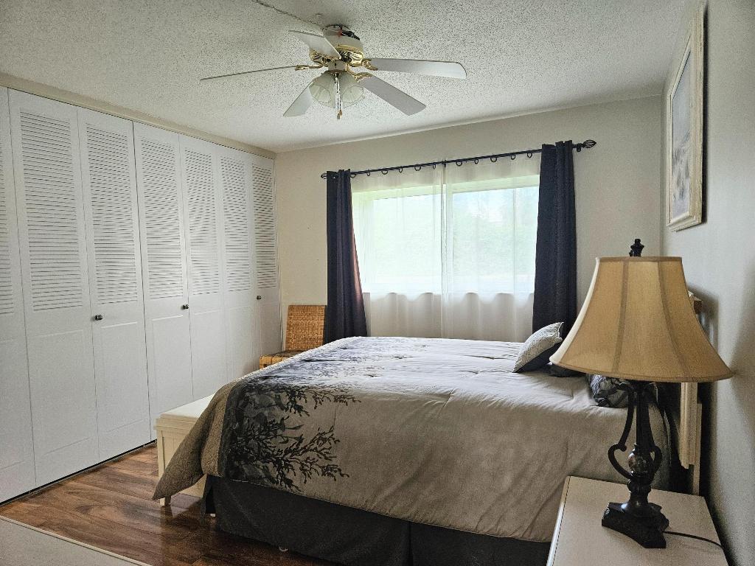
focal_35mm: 23
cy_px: 283
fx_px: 502
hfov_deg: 73.9
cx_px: 378
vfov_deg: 58.9
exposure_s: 1/120
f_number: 1.8
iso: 320
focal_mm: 5.4
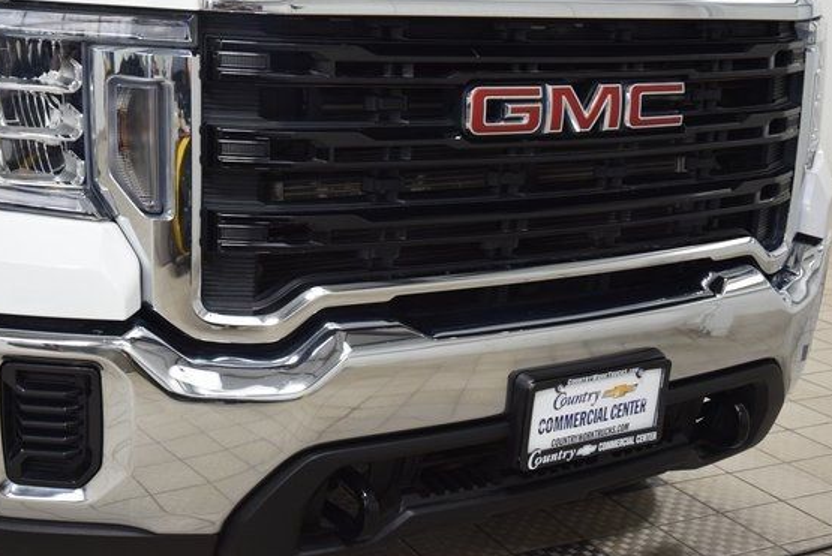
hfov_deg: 37.1
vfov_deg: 25.3
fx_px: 1239
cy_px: 256
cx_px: 387
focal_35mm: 54
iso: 1600
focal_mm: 31
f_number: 5.6
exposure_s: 1/60
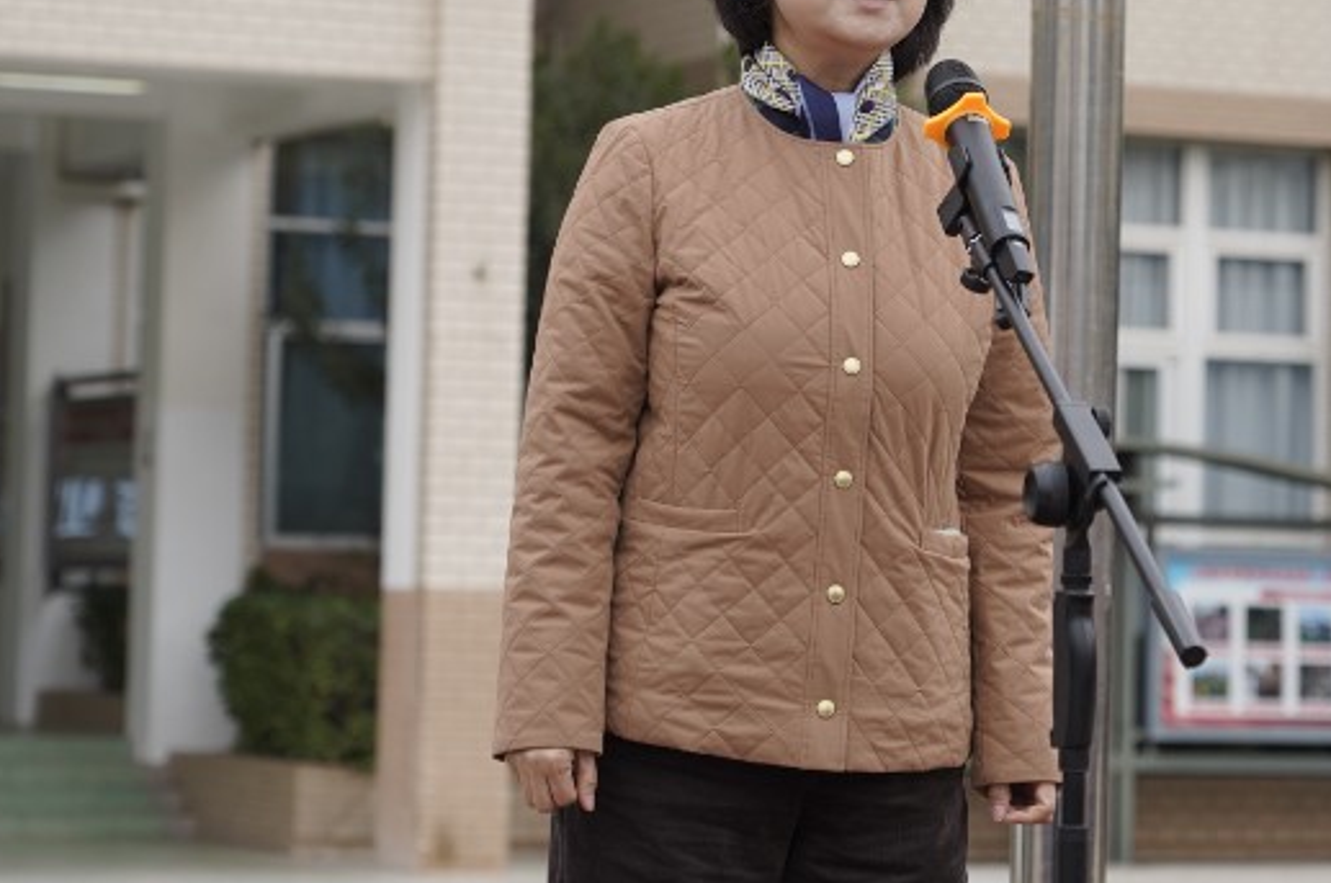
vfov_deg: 10.3
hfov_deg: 15.4
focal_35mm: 133
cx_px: 888
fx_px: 4910
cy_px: 272
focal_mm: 86
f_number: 5
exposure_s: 1/500
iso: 400
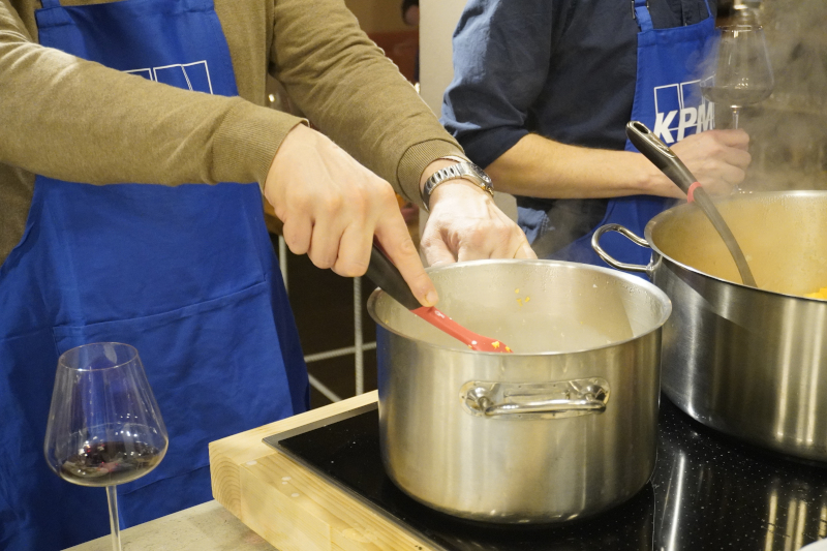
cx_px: 414
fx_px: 1102
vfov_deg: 28.1
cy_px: 276
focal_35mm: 48
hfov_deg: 41.1
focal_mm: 32
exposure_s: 1/160
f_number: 5
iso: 6400
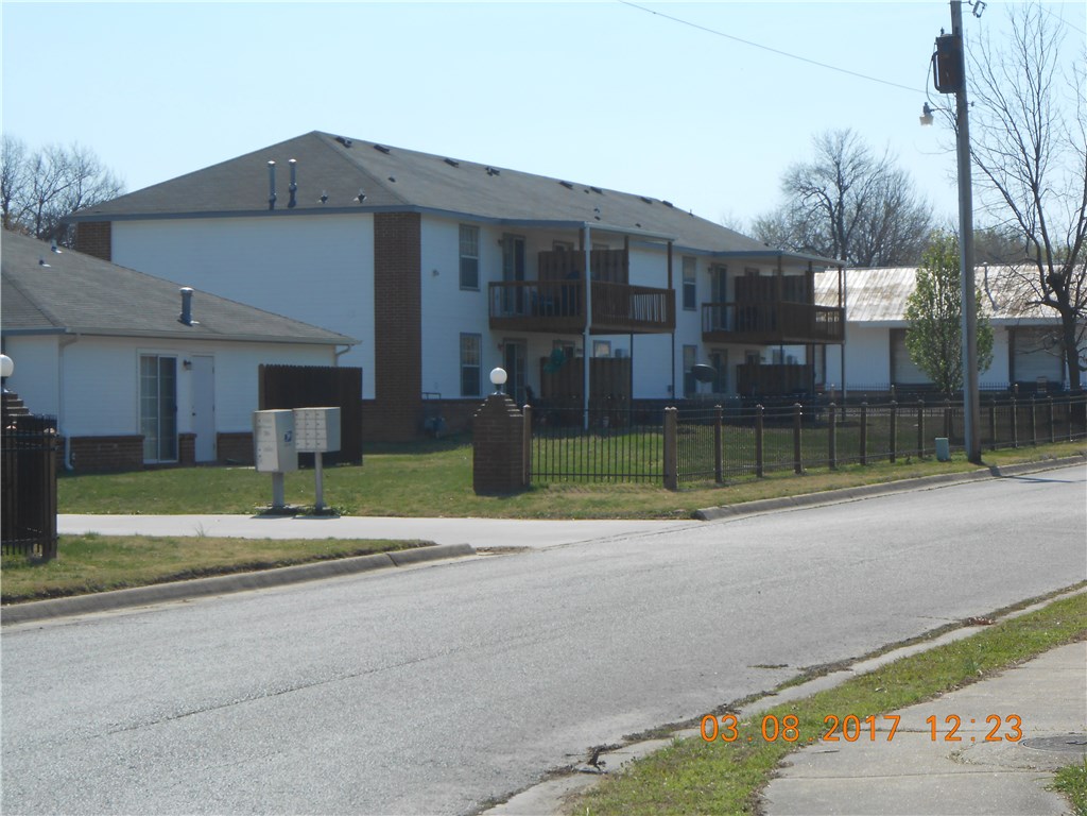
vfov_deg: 15.9
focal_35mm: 93
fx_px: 2920
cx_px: 544
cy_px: 408
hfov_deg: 21.1
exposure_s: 1/800
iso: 80
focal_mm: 16.5
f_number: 4.6
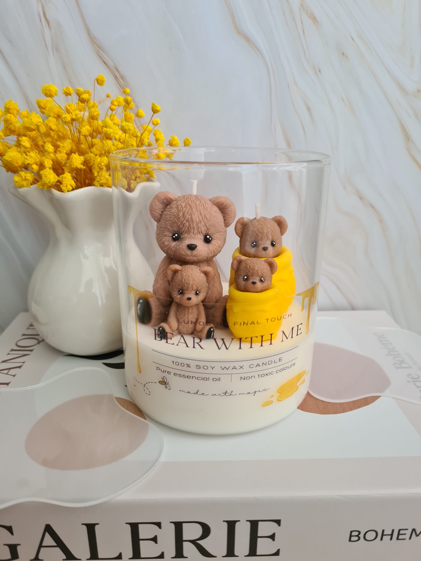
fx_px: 422
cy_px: 280
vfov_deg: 67.3
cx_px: 210
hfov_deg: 53.1
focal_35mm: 26
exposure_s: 1/60
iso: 125
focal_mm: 5.4
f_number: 1.8
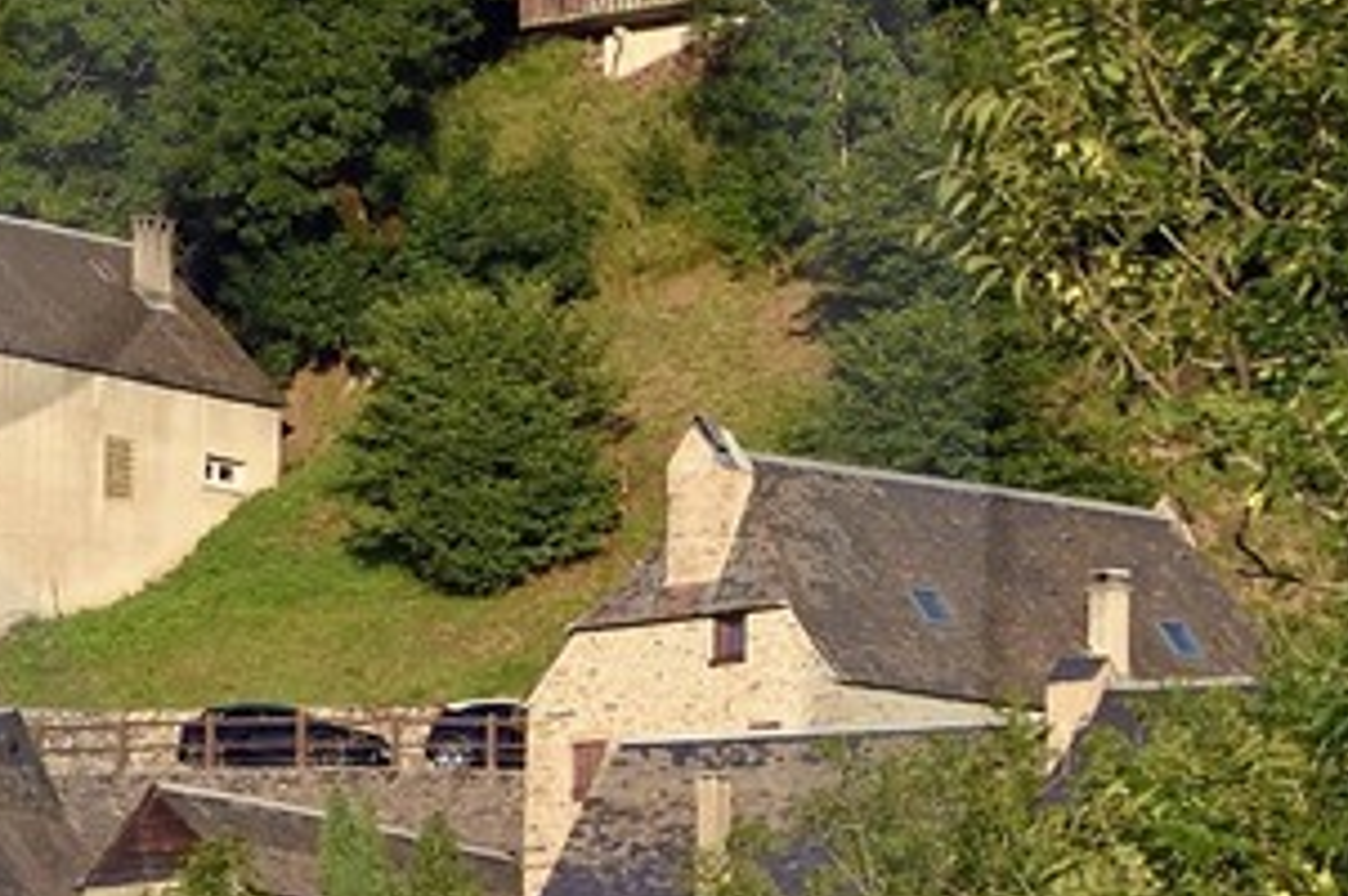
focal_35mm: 346
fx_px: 12942
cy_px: 500
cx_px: -860
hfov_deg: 5.9
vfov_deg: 4.0
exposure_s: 1/320
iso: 200
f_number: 9
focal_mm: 65
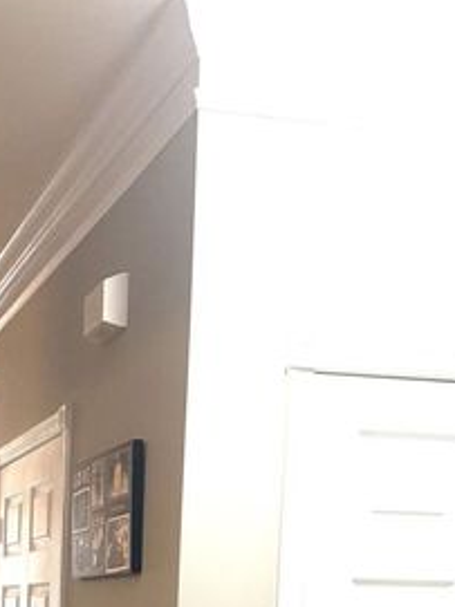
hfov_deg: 23.3
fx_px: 1035
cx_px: -45
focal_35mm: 59
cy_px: 684
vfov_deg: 29.2
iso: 320
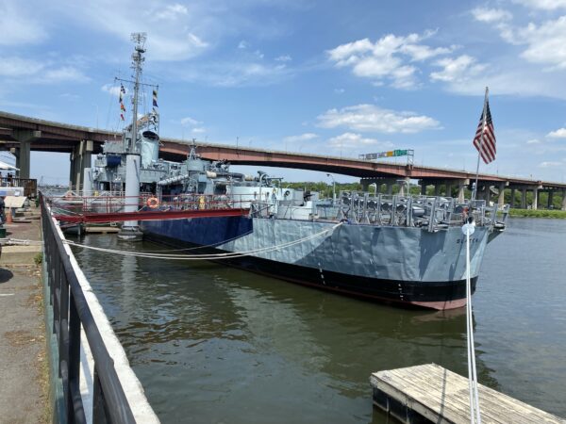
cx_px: 283
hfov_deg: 67.3
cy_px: 212
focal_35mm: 26
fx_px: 425
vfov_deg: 53.1
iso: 32
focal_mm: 4.25
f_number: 1.8
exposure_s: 1/3125
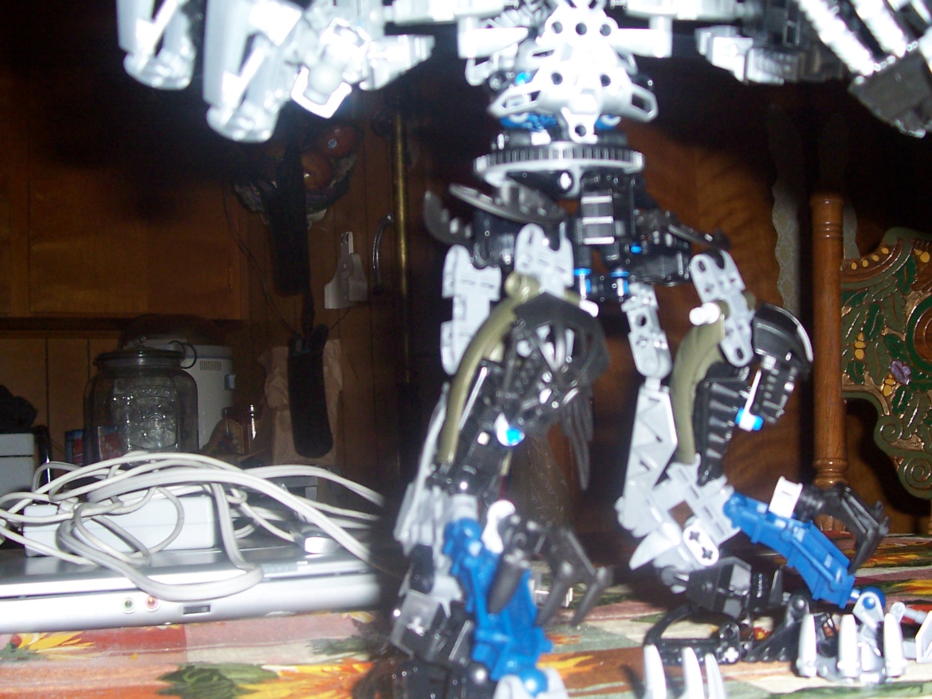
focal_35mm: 46
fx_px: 1239
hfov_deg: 41.2
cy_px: 314
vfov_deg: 31.5
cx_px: 491
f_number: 2.7
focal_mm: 5.6
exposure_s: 1/60
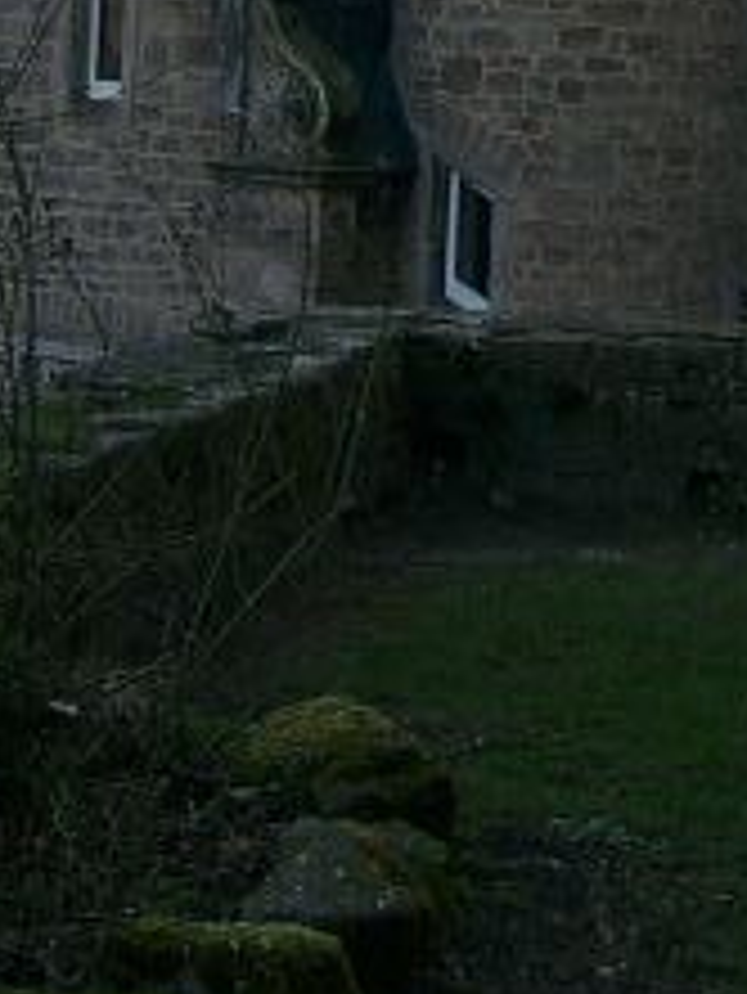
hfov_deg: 11.9
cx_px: 824
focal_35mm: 123
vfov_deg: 14.5
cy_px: -675
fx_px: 3536
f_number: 4
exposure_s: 1/306
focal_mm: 7.13
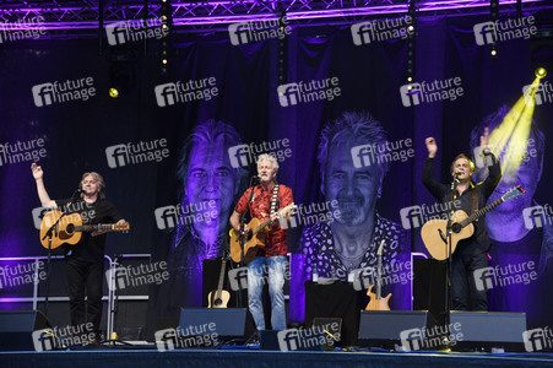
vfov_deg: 16.0
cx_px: 276
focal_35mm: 85
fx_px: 1305
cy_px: 184
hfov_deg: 23.9
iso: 1250
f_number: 6.3
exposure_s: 1/125
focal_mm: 85
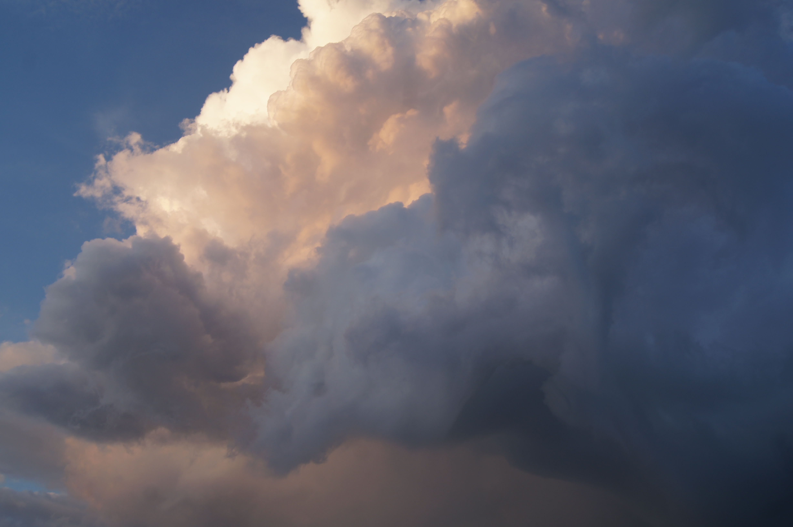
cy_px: 264
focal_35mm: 33
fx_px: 726
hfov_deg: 57.3
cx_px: 396
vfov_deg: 39.9
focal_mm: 22
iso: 100
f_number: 7.1
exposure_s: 1/60
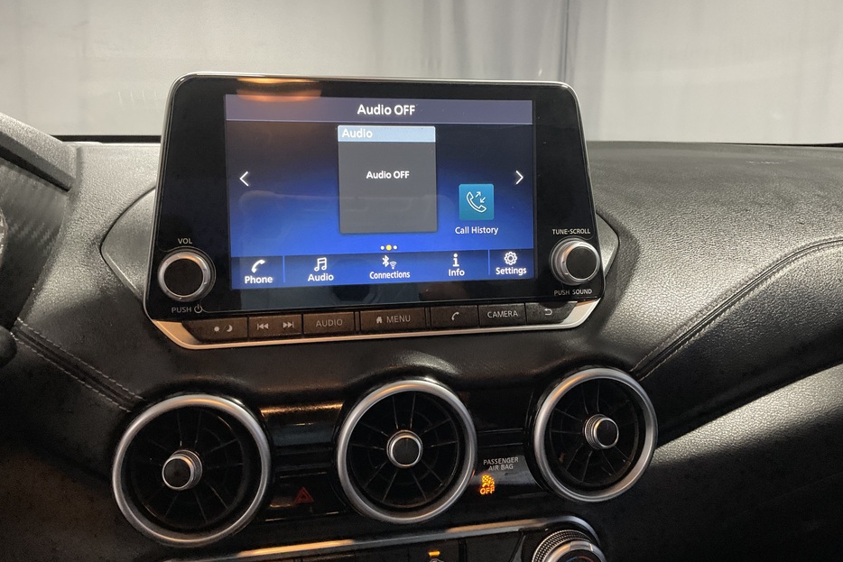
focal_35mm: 31
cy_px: 246
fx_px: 726
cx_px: 420
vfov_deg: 42.3
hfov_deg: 60.3
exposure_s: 1/60
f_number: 1.8
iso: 125
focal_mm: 3
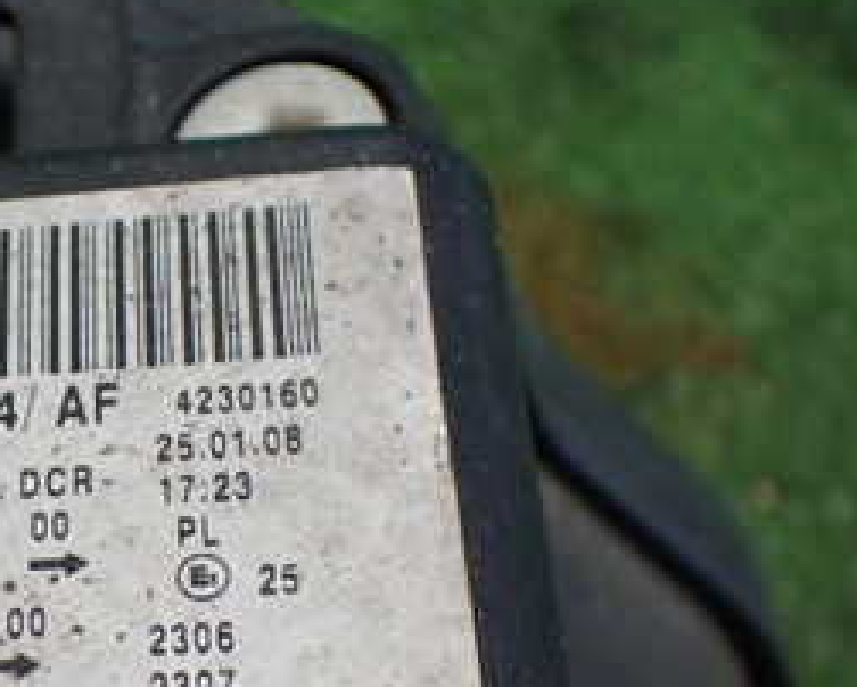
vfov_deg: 21.6
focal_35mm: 70
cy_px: 530
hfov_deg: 25.5
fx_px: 1776
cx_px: -44
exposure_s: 1/125
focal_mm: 5.4
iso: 640
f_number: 2.3
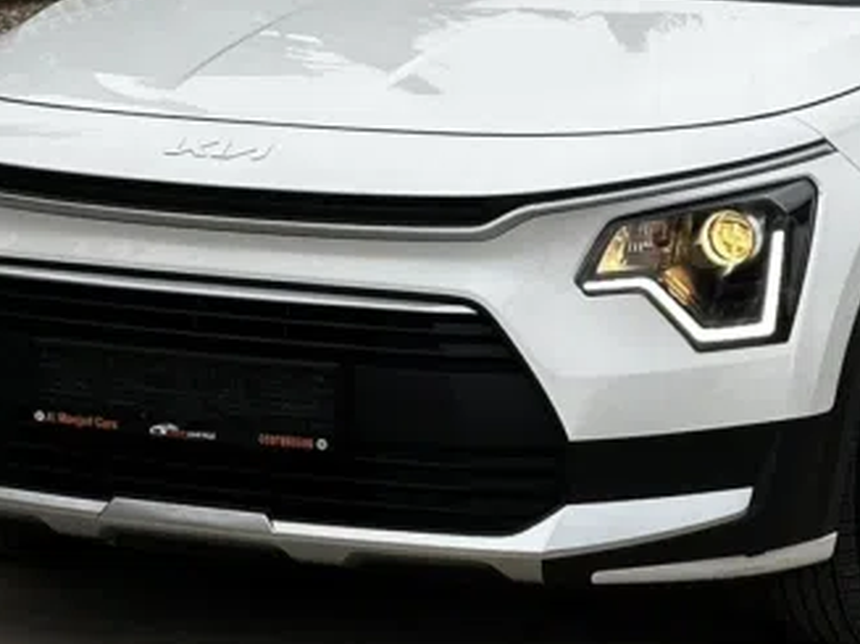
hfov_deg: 20.8
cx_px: 586
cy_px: 116
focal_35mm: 94
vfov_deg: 15.6
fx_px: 2334
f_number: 1.78
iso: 64
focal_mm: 6.86
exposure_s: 1/326
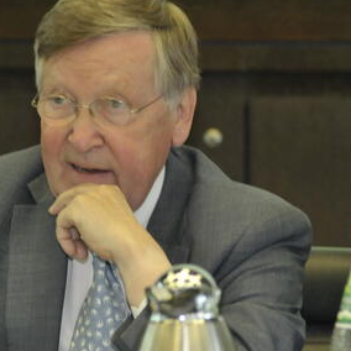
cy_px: 190
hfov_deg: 3.8
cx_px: 124
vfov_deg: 3.8
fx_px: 5336
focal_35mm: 465
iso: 800
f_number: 5.6
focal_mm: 135
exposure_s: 1/60
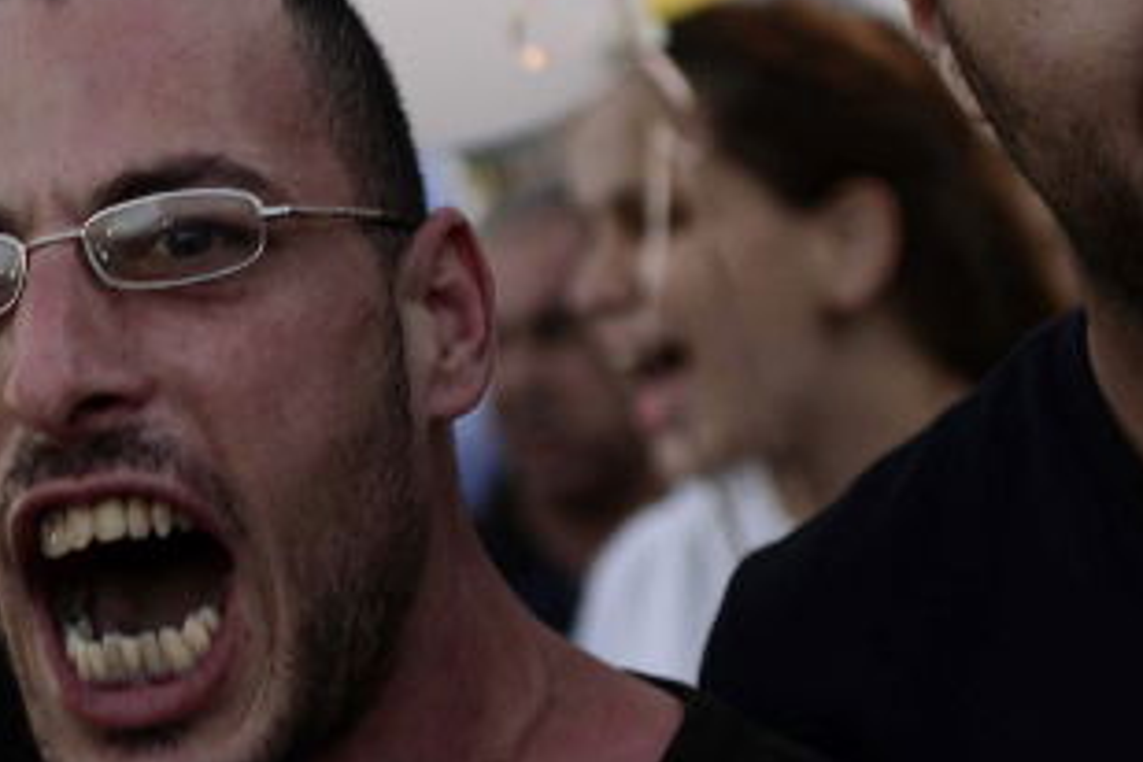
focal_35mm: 116
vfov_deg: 11.8
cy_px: 257
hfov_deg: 17.4
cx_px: 92
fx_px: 3683
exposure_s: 1/250
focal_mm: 35
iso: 800
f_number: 2
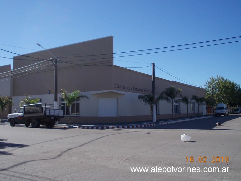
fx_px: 264
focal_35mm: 38
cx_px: 120
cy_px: 90
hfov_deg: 49.0
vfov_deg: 37.7
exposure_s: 1/320
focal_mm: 5.3
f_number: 6.2
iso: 80
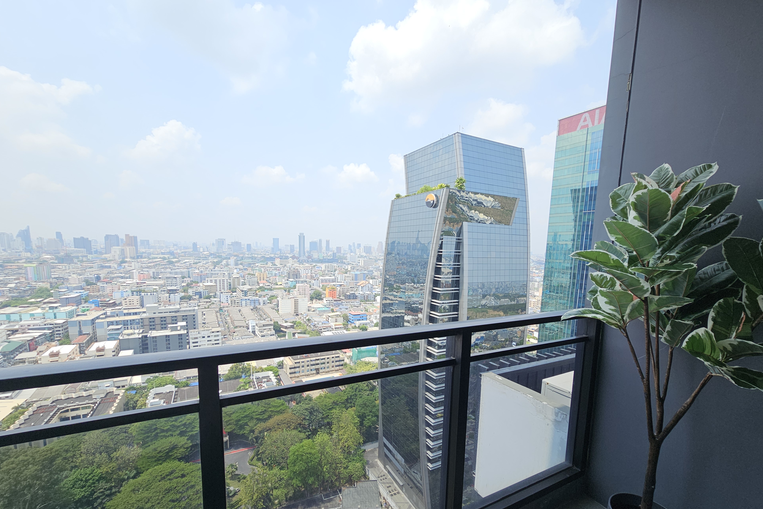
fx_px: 297
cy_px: 290
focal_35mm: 14
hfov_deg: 104.3
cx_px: 383
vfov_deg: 80.7
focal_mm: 2.2
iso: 50
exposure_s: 1/1414
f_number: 2.2
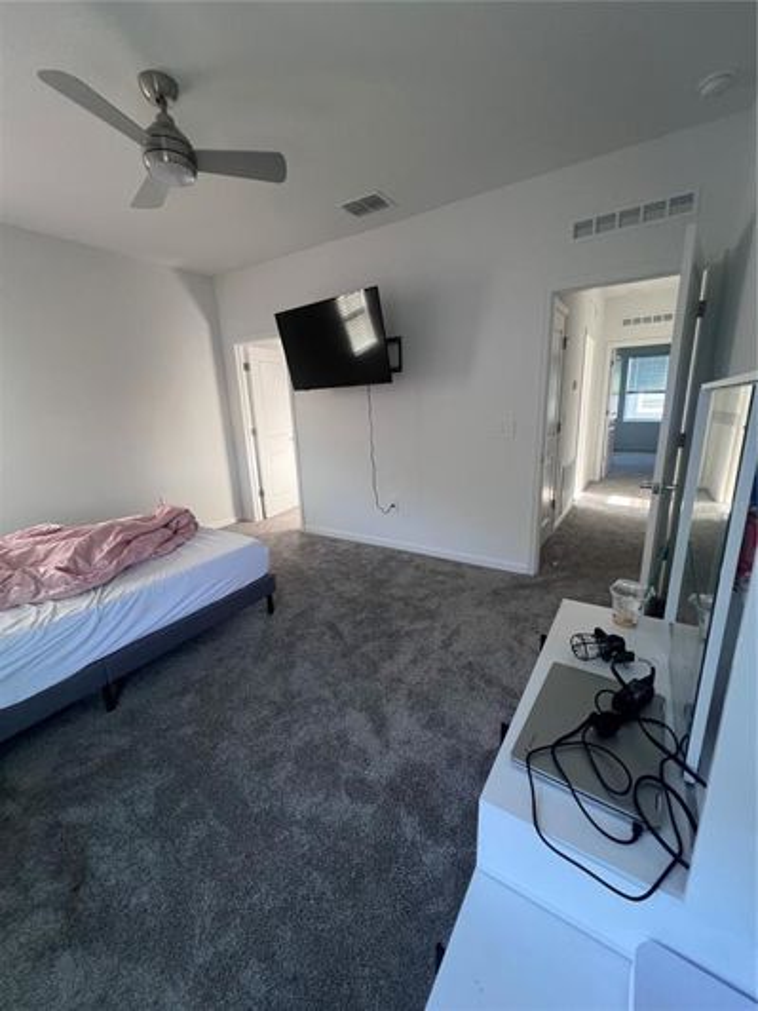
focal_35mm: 13
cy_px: 506
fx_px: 380
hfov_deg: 89.9
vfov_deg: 106.2
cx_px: 379
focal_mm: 1.57
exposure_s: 1/60
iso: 200
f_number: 1.8
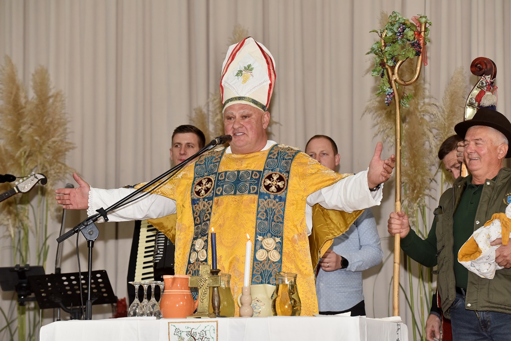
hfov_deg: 15.8
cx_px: 256
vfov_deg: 10.6
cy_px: 170
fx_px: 1846
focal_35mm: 130
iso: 1100
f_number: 5.6
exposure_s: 1/125
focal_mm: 130
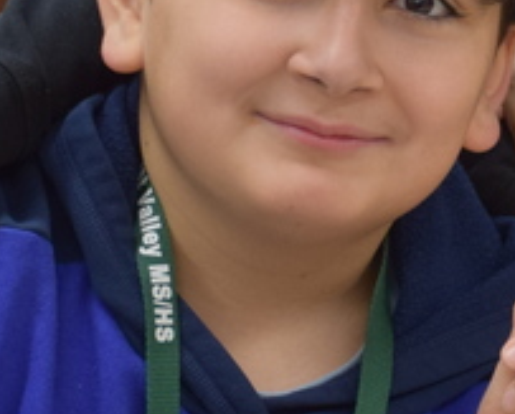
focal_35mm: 298
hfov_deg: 6.4
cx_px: 682
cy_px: 161
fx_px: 4549
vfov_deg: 5.2
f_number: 4.5
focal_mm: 42
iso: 500
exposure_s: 1/60
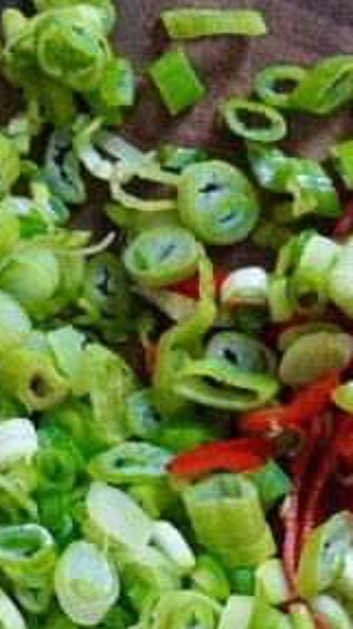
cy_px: 626
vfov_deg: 13.0
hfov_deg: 7.4
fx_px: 2716
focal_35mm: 163
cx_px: 265
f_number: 5.6
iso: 2500
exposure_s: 1/500
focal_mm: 29
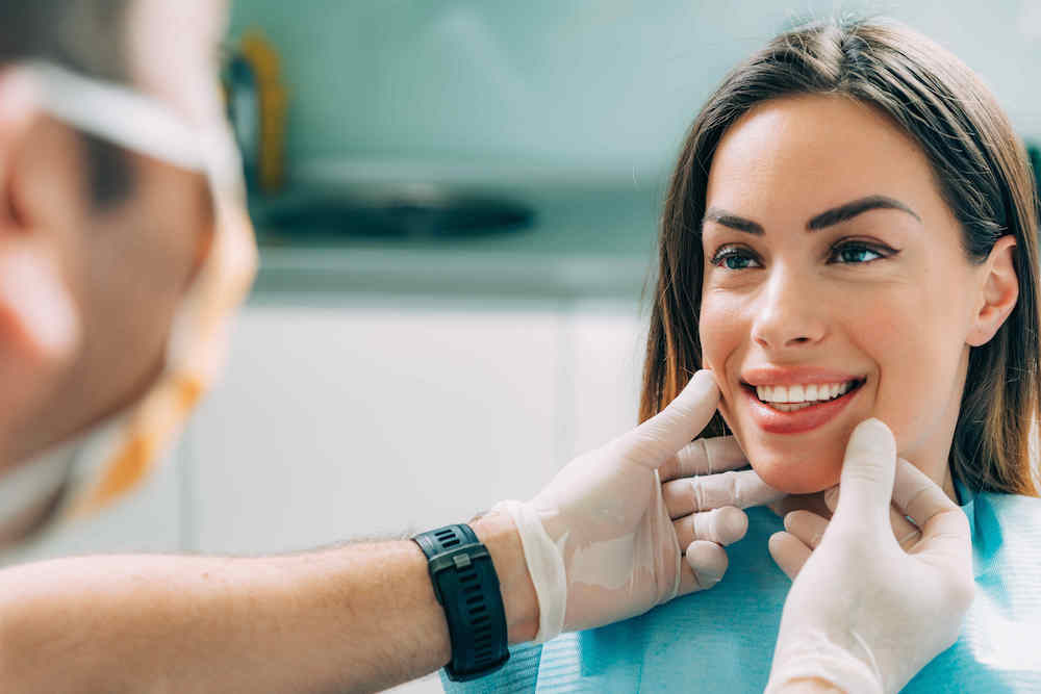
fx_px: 1793
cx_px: 520
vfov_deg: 21.9
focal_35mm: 62
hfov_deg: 32.4
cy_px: 347
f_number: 3.5
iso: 100
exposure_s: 1/160
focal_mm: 62
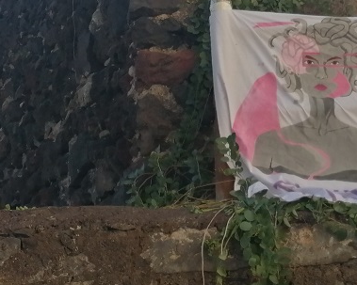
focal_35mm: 101
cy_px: 71
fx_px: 1067
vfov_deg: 15.2
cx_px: 330
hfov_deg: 18.6
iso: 50
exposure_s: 1/833
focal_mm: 3.62
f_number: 1.8
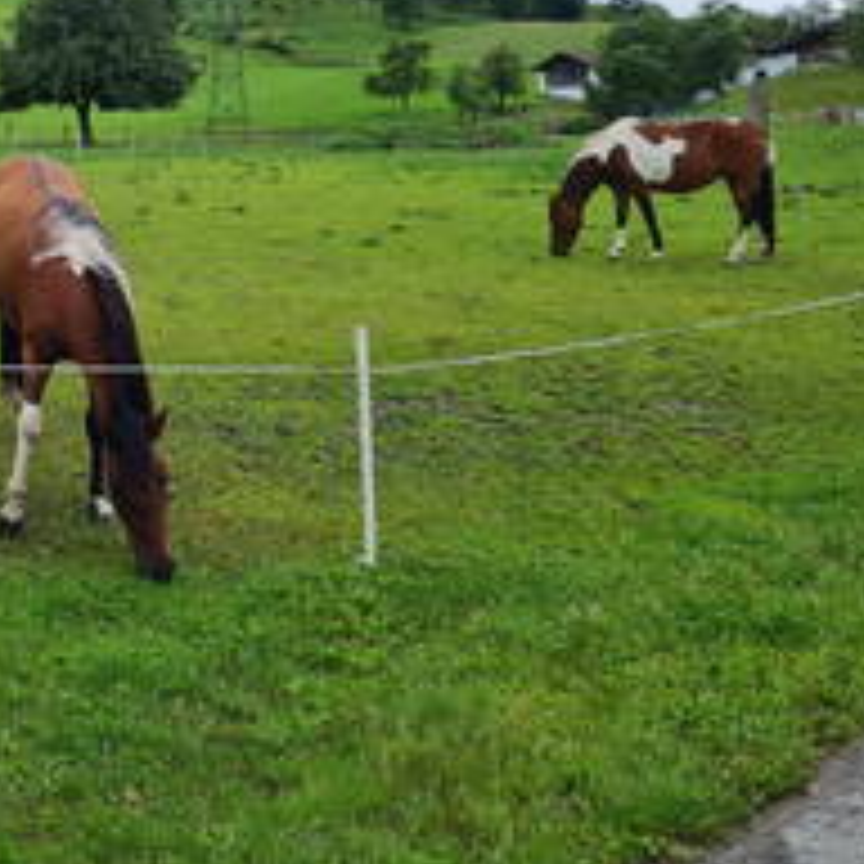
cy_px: 212
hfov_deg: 33.2
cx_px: 63
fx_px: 1355
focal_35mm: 48
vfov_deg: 34.6
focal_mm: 5.4
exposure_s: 1/516
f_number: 1.8
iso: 50
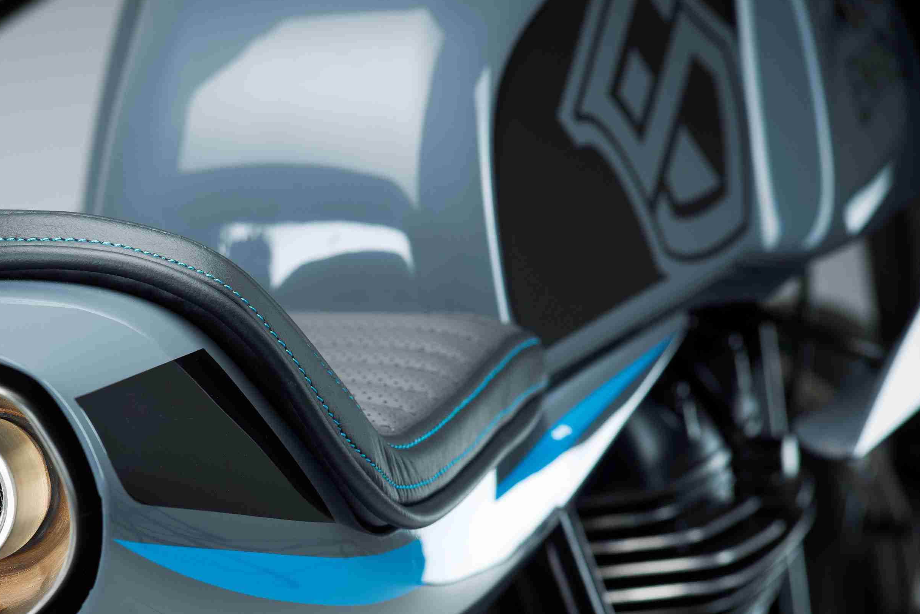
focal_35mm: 190
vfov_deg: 7.2
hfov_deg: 10.8
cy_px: 446
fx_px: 4857
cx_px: 226
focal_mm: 125
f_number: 8
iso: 64
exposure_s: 1/200
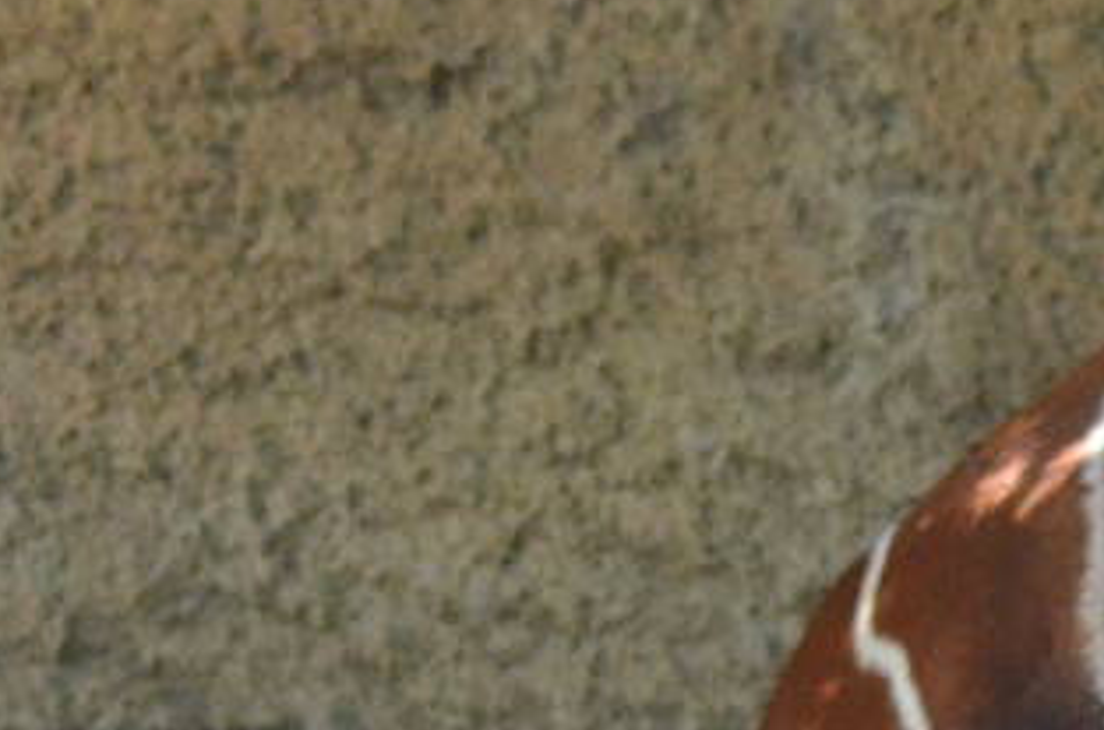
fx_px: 32853
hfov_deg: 1.9
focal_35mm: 1074
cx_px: 1898
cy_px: 487
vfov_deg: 1.3
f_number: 4.2
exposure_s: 1/400
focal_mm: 140
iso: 3200
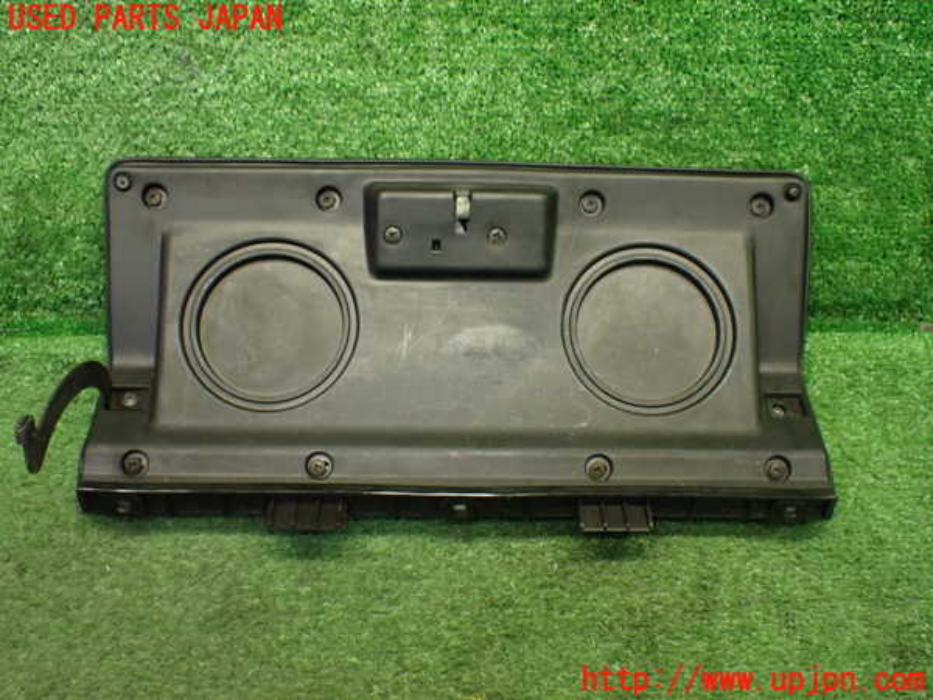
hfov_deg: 49.0
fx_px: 1024
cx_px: 466
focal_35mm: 38
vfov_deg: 37.7
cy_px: 350
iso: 800
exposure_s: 1/80
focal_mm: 6.83
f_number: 2.7
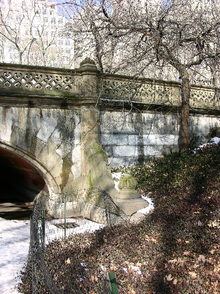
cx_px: 110
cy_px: 147
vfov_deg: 52.6
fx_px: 297
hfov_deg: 40.7
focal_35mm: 35
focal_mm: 8.9
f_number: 5.6
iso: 50
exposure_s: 1/81.1
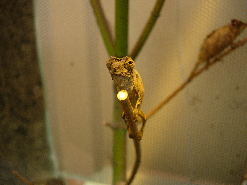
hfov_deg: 49.0
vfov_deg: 37.7
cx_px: 124
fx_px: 271
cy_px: 92
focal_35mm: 38
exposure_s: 1/32
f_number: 2.8
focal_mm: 7.8
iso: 109
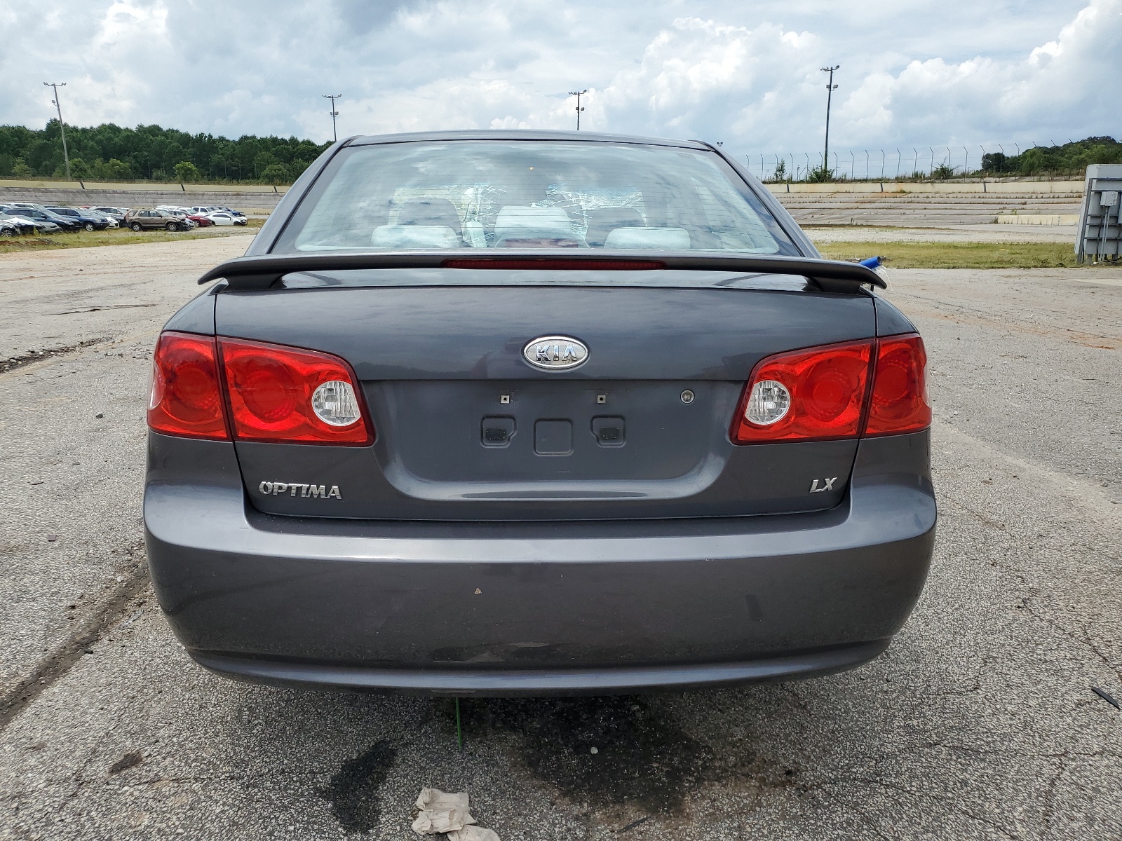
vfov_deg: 53.1
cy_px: 420
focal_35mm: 26
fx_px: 843
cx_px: 561
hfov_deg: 67.3
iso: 50
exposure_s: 1/3333
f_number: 1.5
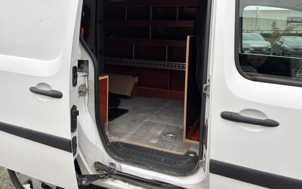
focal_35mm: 28
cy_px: 75
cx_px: 150
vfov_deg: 44.3
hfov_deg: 66.5
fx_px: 230
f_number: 1.6
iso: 50
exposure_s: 1/525
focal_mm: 5.96
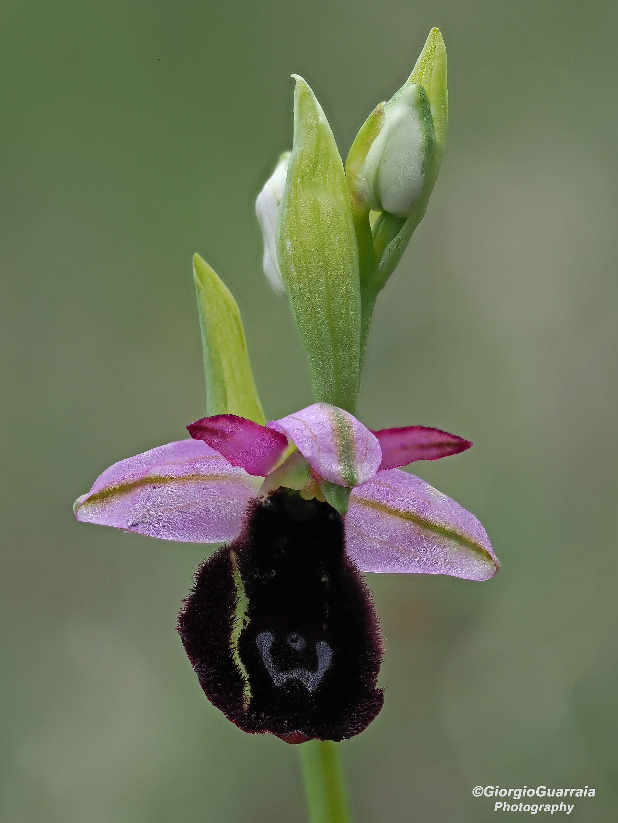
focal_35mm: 120
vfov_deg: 16.4
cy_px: 412
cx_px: 309
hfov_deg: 12.3
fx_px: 2856
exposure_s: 1/800
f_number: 4.5
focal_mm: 60
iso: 200
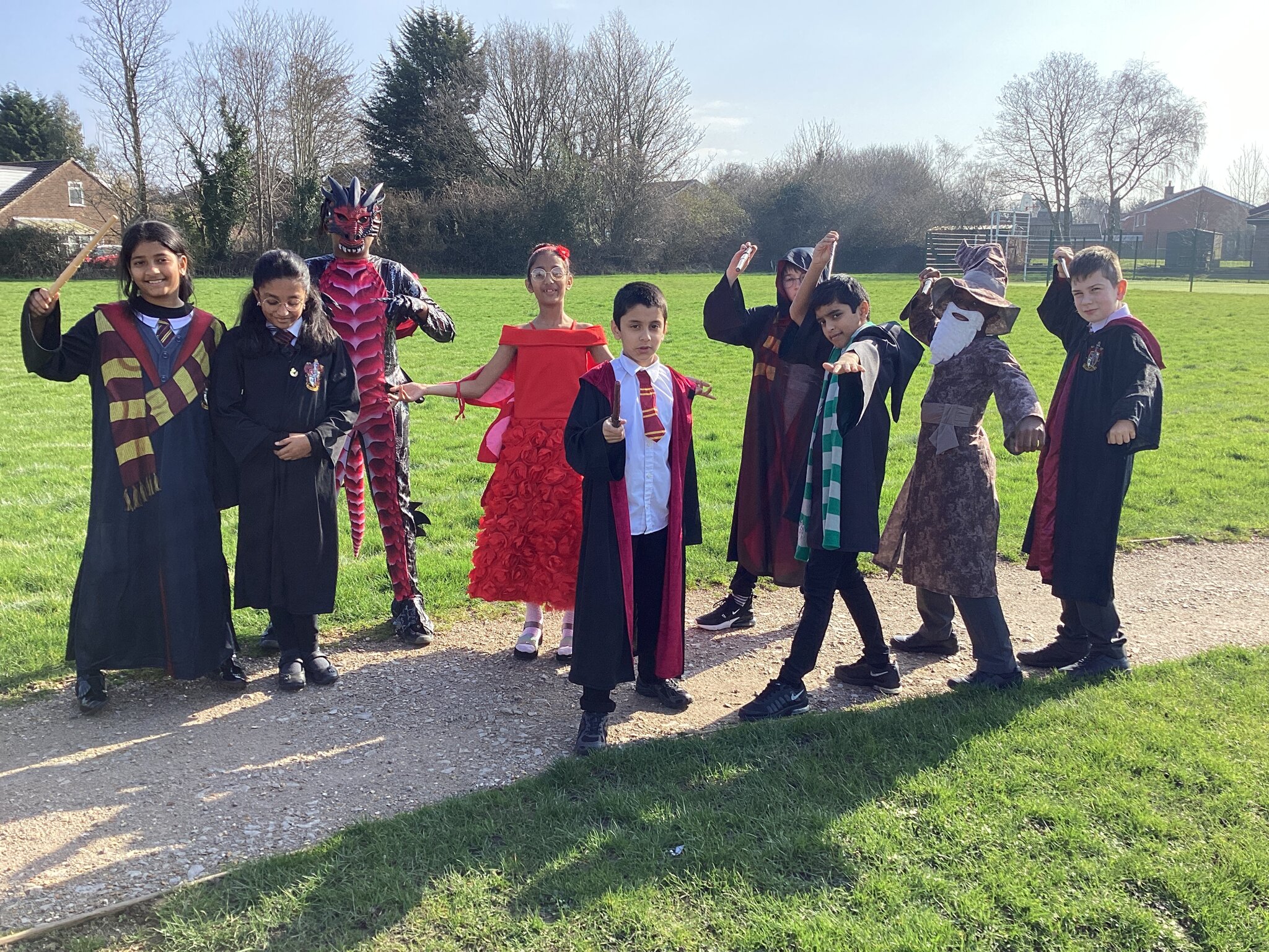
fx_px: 1136
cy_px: 476
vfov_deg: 45.4
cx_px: 634
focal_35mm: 31
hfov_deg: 58.4
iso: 25
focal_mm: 3.3
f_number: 2.4
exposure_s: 1/420
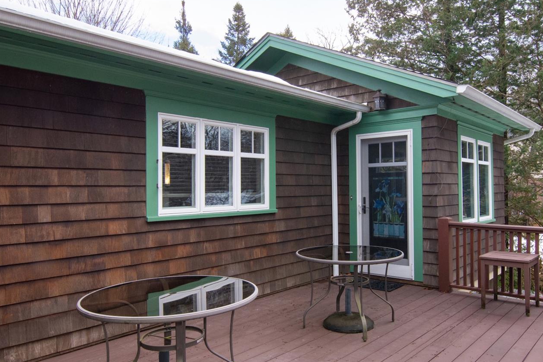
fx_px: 404
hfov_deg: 67.5
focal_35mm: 27
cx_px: 304
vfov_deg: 48.2
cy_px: 178
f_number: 11
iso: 800
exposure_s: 1/200
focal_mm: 11
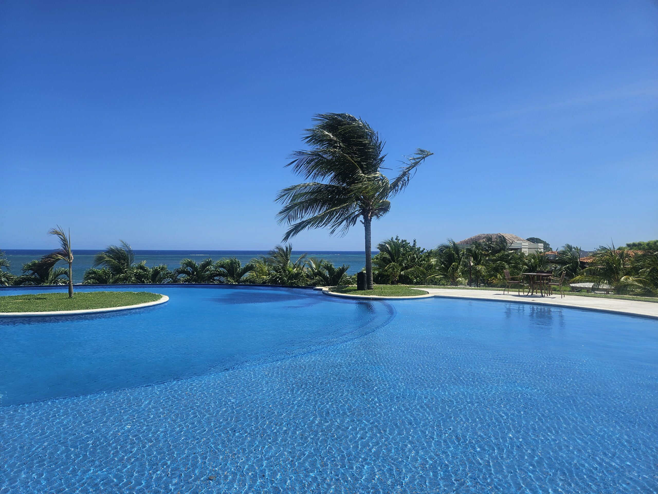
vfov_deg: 58.9
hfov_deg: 73.9
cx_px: 329
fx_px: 437
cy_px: 247
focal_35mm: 23
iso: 25
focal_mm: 5.4
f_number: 1.8
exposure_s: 1/2835
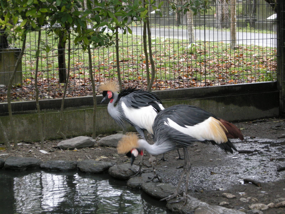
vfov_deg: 14.6
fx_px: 832
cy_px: 107
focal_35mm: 101
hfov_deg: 19.4
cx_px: 142
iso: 186
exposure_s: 1/57.7
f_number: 4.7
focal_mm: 21.5
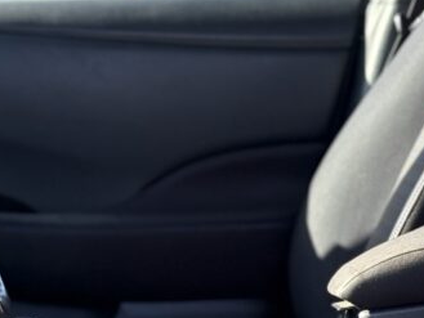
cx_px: 360
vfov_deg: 9.1
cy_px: 260
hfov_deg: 12.1
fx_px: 1985
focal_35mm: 162
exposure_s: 1/278
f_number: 1.6
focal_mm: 5.96
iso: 32
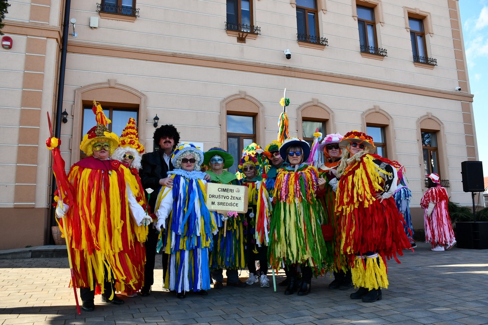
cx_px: 244
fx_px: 366
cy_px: 162
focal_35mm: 27
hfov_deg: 67.4
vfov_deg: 47.9
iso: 200
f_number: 5.6
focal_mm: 18
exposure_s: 1/250
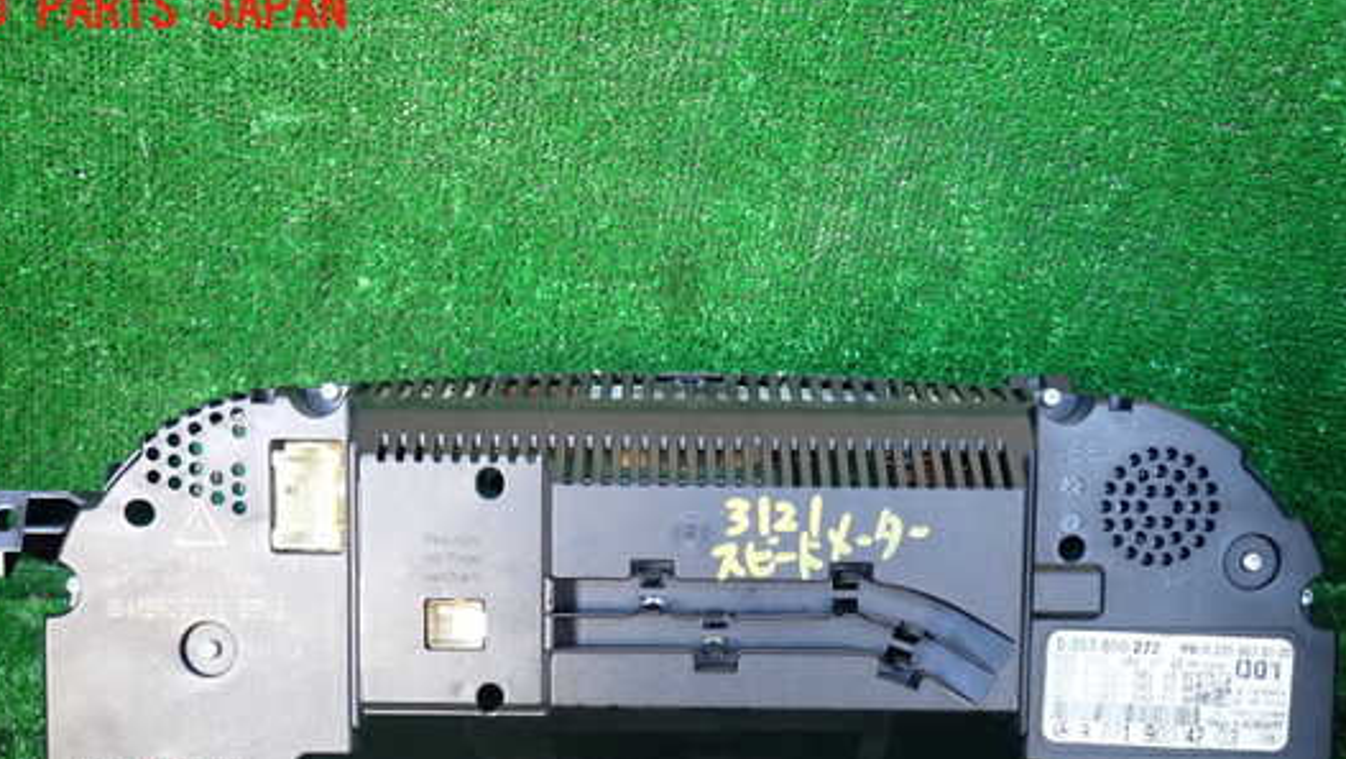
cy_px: 555
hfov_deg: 62.6
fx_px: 1107
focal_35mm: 31
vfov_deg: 37.1
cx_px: 649
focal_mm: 4.5
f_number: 2
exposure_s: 1/50
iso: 200
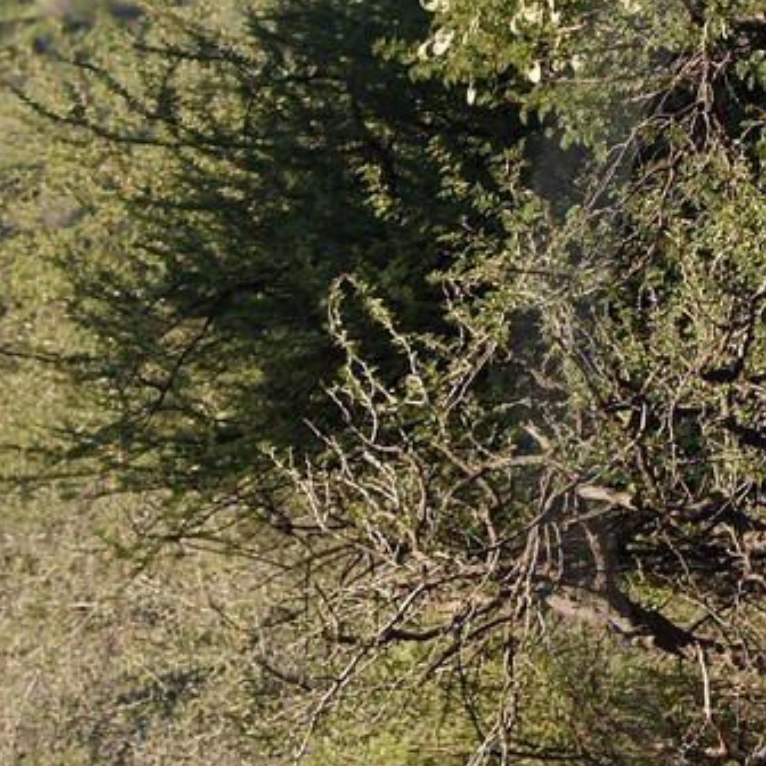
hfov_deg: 2.6
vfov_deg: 2.6
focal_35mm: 668
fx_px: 16724
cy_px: 399
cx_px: 1441
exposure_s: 1/160
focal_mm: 165
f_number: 8
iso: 200
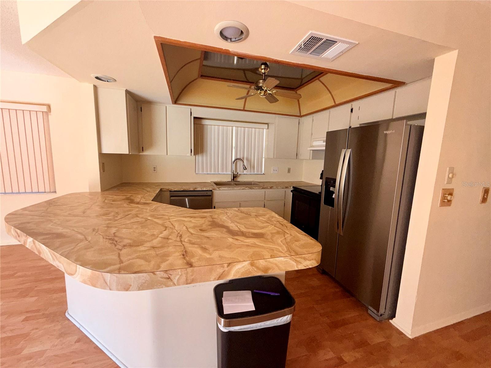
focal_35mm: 14
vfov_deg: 85.7
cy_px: 184
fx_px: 199
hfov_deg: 102.1
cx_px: 246
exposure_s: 1/121
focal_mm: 2.22
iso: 125
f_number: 2.2
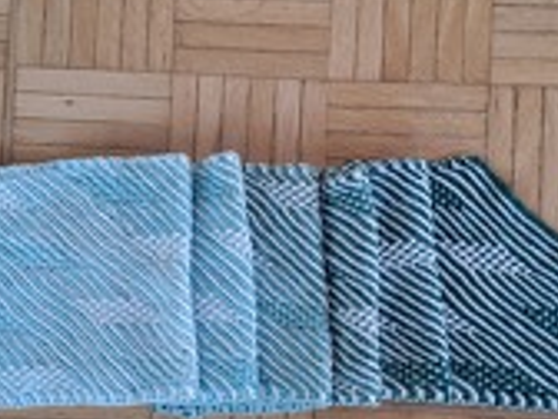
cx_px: 287
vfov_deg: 27.8
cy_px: 283
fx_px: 838
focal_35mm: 52
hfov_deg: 36.8
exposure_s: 1/50
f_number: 1.8
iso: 50
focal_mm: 4.65
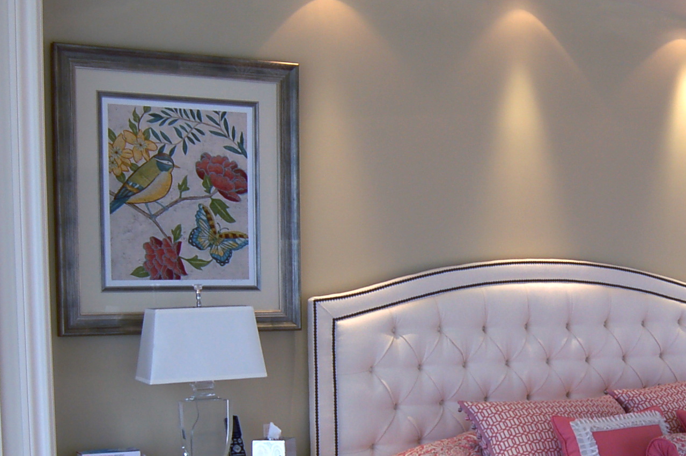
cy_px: 382
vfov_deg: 21.9
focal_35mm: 61
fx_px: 1161
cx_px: 518
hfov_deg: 32.3
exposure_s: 1/60
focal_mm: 18
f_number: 5.6
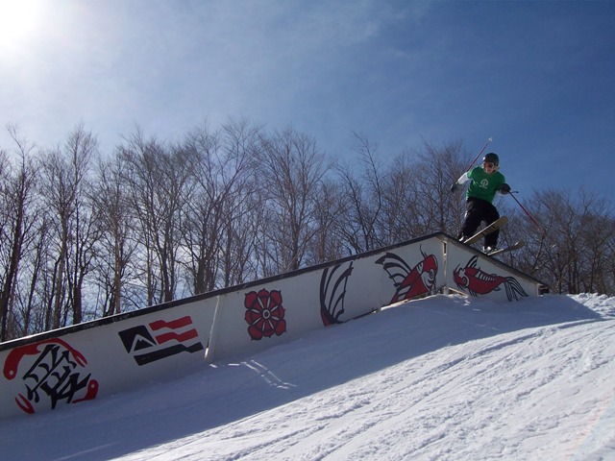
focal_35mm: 34
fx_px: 604
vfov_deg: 41.8
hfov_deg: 54.0
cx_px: 308
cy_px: 230
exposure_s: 1/1000
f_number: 5.6
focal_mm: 5.6
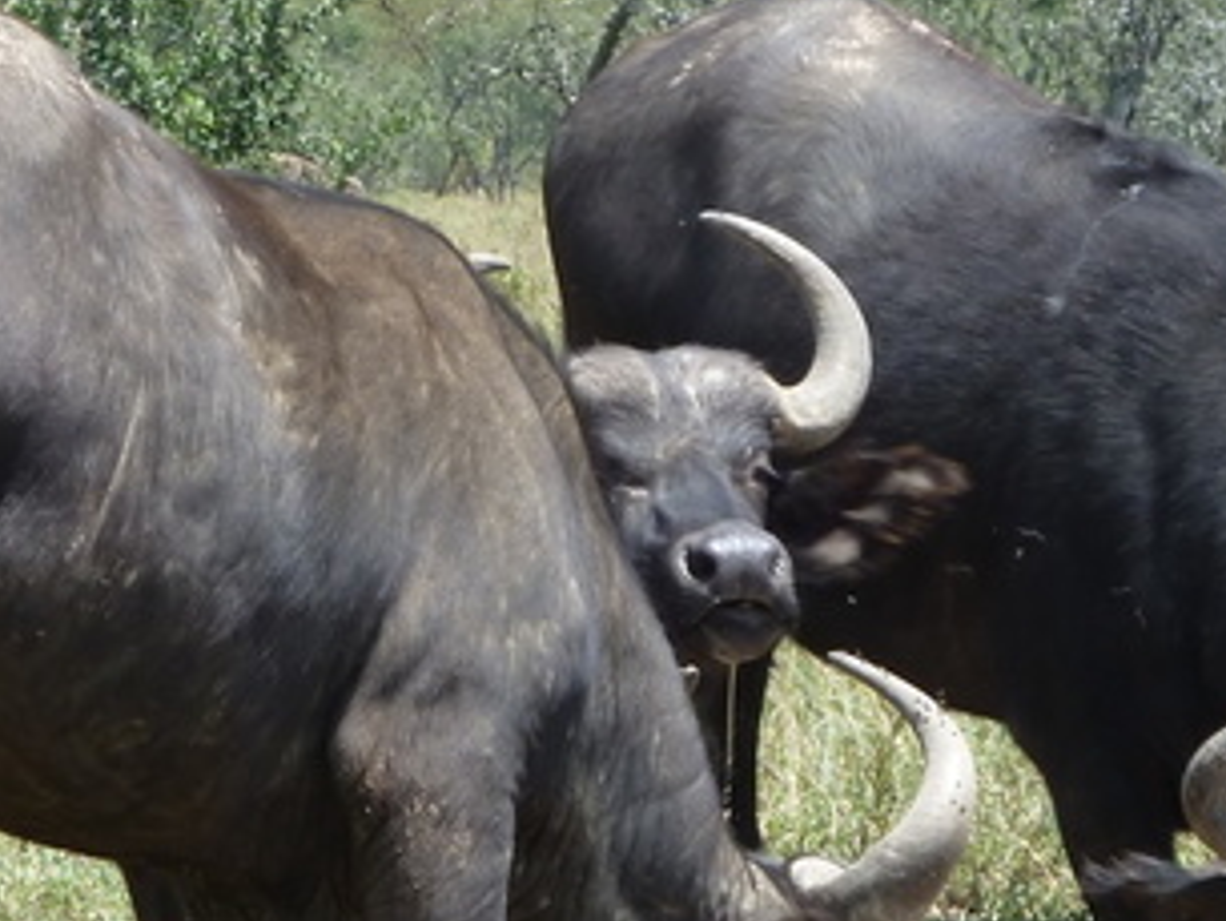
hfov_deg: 5.6
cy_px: 559
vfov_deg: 4.2
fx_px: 12613
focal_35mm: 356
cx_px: 683
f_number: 4.5
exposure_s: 1/160
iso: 80
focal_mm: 22.5
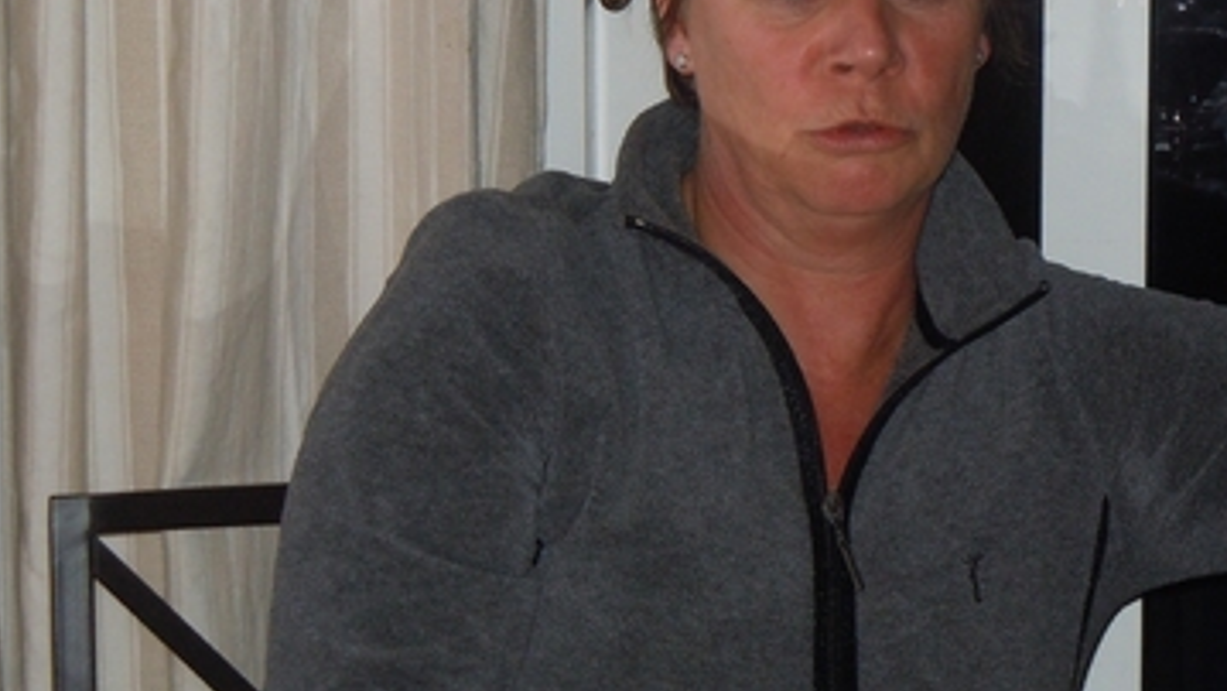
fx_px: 5271
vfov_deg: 7.5
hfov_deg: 13.3
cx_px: 793
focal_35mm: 162
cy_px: 133
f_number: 4.4
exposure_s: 1/50
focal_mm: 16
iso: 250
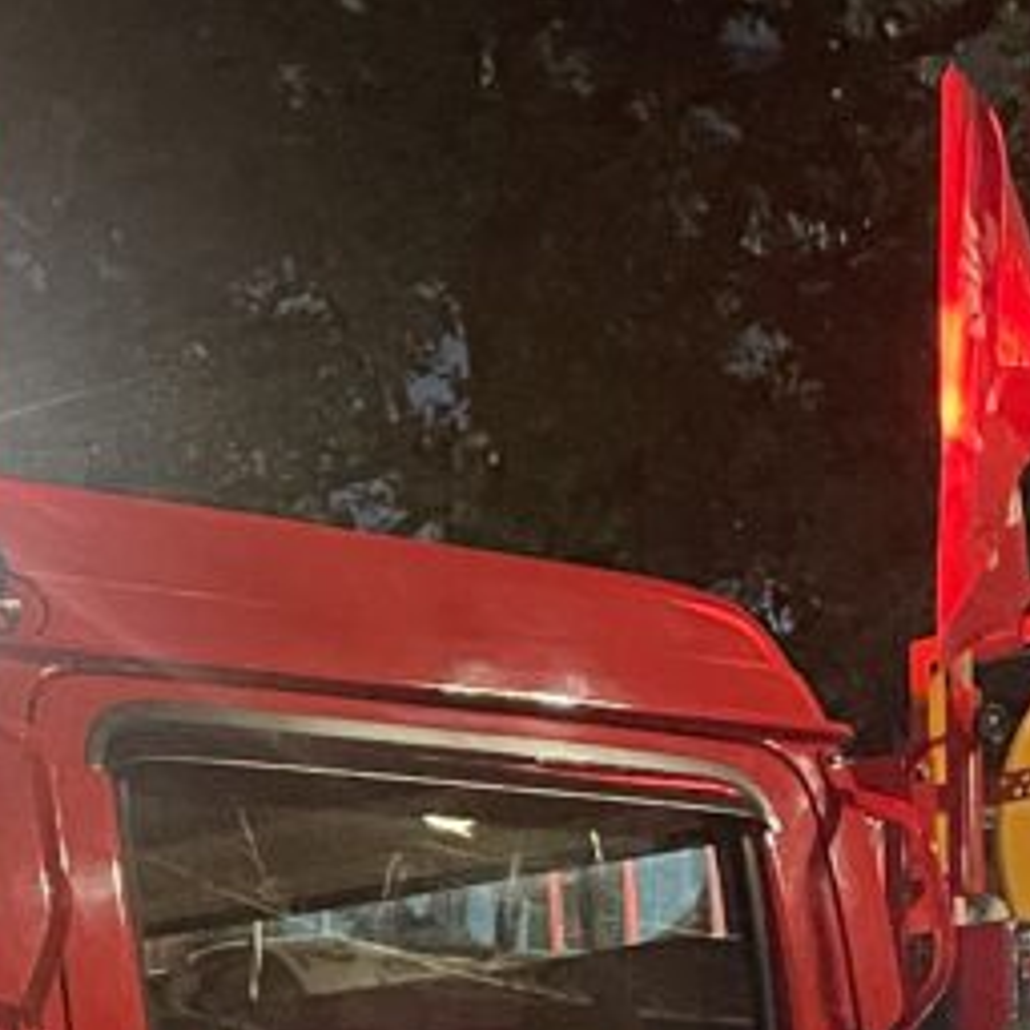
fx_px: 3871
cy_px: 1473
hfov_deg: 15.1
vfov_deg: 14.3
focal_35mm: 115
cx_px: 213
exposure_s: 1/30
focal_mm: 4.2
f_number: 1.6
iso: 1000
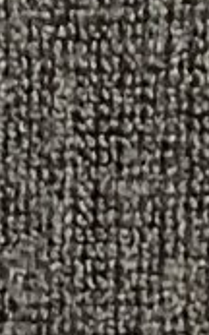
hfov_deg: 4.4
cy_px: 233
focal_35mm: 288
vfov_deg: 7.3
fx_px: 2627
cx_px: -305
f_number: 2.4
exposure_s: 1/60
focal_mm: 3.3
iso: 160
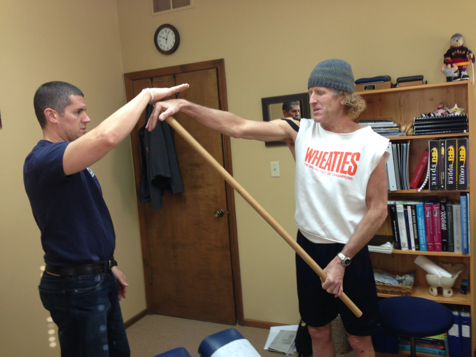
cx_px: 238
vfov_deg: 42.9
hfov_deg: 55.4
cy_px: 178
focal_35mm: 33
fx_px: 454
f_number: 2.4
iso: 80
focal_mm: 4.13
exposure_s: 1/20
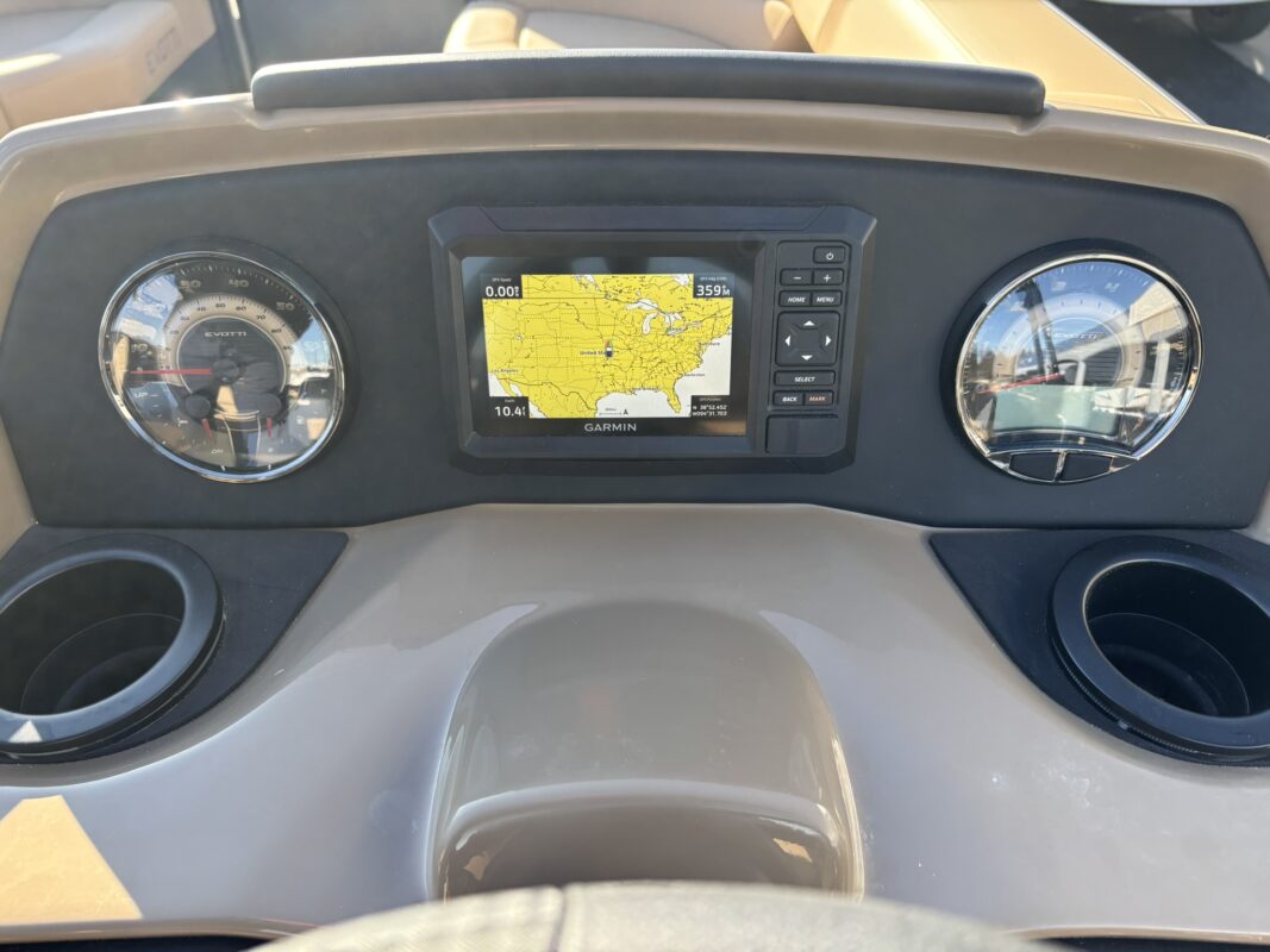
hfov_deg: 67.3
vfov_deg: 53.1
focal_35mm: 26
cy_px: 476
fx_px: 954
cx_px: 635
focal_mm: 5.96
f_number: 1.6
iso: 50
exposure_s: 1/326
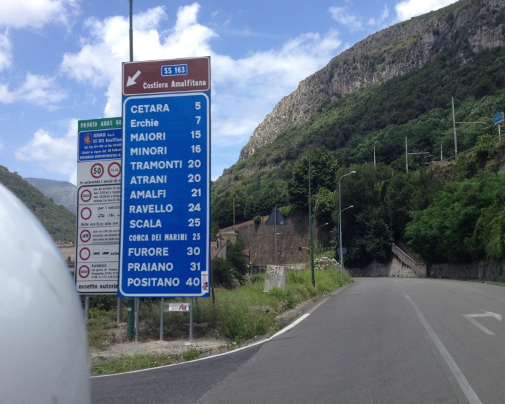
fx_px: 553
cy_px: 200
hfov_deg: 49.0
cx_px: 272
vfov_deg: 40.1
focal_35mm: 37
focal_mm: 4.28
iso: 50
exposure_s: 1/1453
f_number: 2.4
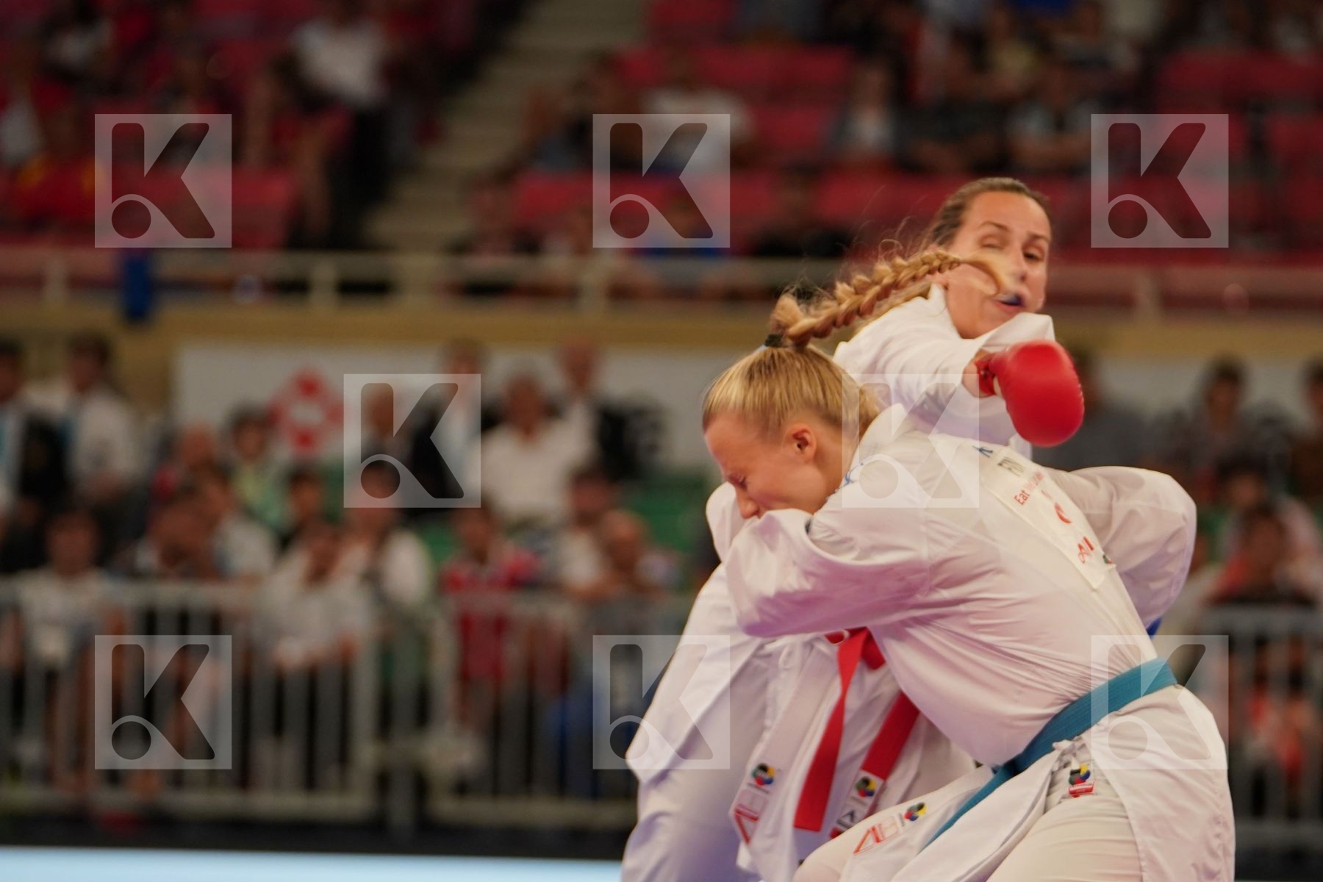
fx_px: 8489
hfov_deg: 8.9
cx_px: 662
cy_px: 441
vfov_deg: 5.9
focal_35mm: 231
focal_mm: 154
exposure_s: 1/1000
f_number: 2.8
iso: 1600
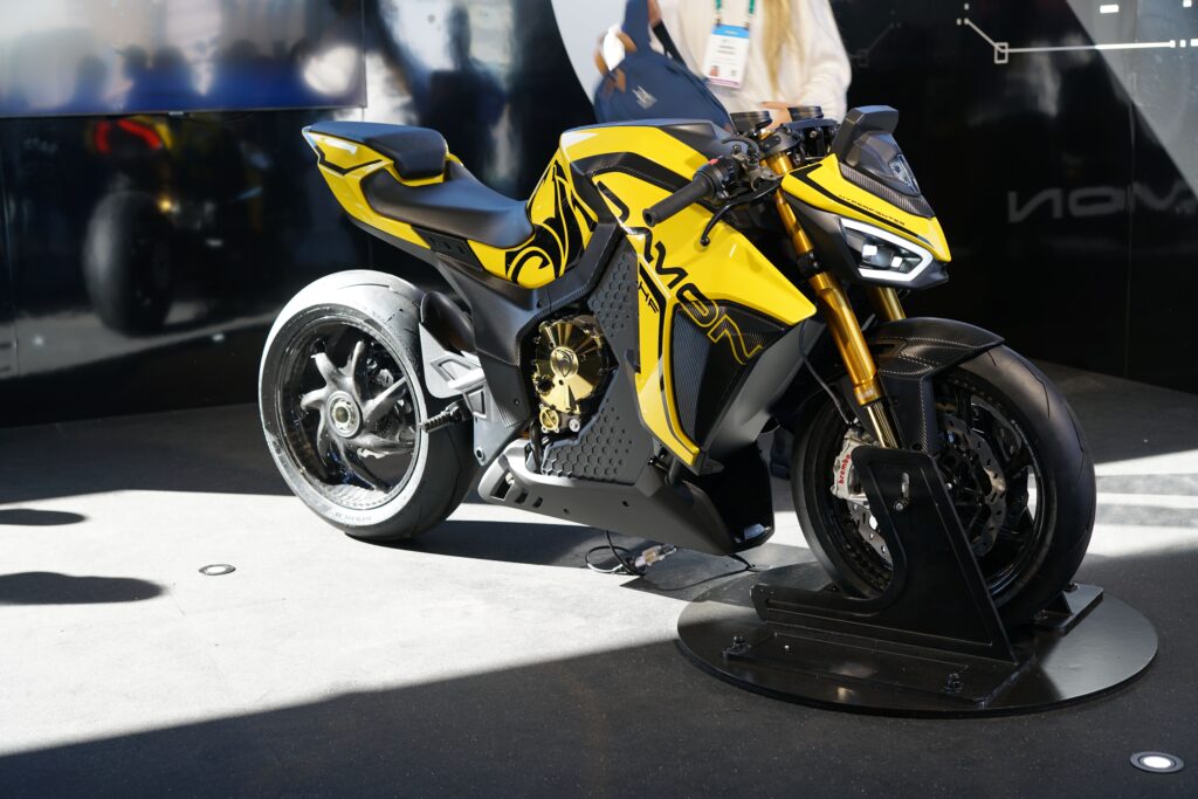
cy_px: 400
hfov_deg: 39.6
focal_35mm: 50
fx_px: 1664
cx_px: 599
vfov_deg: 27.0
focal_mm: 50
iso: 100
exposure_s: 1/60
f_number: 4
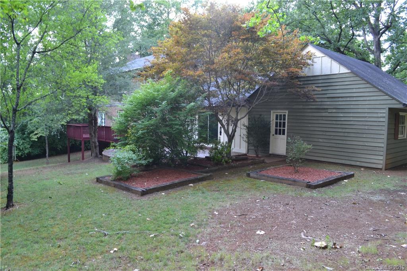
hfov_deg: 67.4
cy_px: 136
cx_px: 204
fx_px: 305
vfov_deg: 47.9
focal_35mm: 27
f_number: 5.6
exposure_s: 1/60
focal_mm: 18
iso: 400
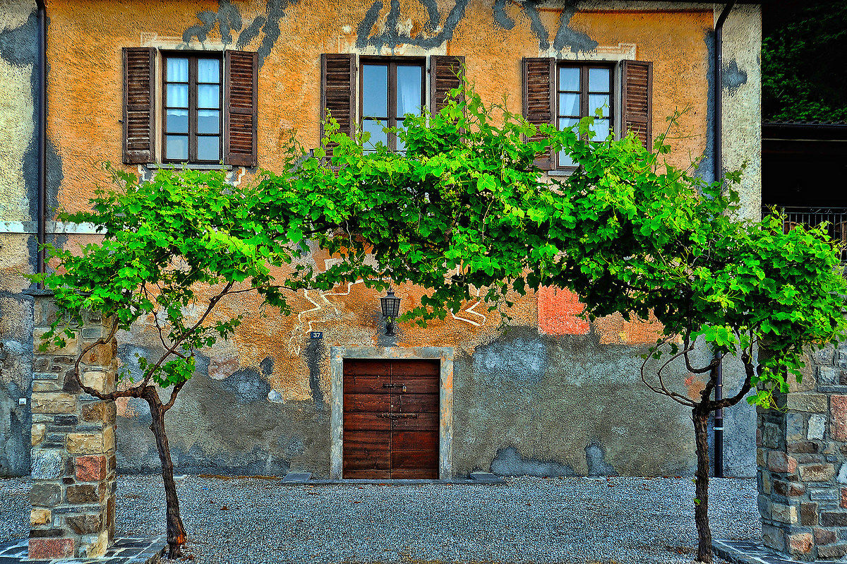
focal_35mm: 34
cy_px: 282
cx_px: 424
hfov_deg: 55.8
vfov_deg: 38.9
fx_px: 800
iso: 400
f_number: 4
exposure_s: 1/60
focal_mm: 34
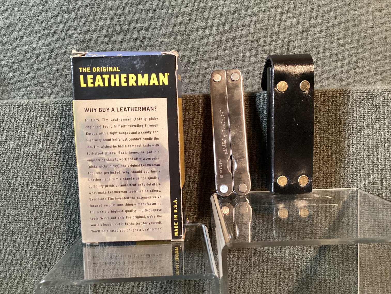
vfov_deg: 45.4
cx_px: 196
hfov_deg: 58.3
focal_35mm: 31
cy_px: 147
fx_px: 350
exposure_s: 1/30
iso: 400
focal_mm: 3.3
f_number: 2.4
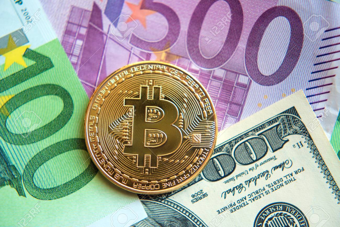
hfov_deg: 39.6
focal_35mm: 50
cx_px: 170
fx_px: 472
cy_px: 114
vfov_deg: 27.0
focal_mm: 50
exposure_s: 1/320
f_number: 2.8
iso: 320
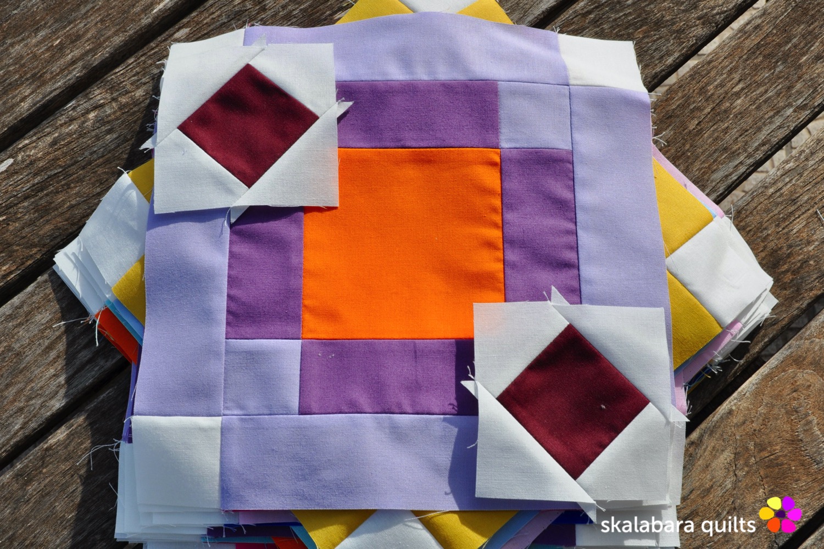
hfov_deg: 46.4
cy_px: 274
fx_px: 961
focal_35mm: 42
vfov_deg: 31.9
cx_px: 412
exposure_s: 1/200
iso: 200
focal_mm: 28
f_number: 14
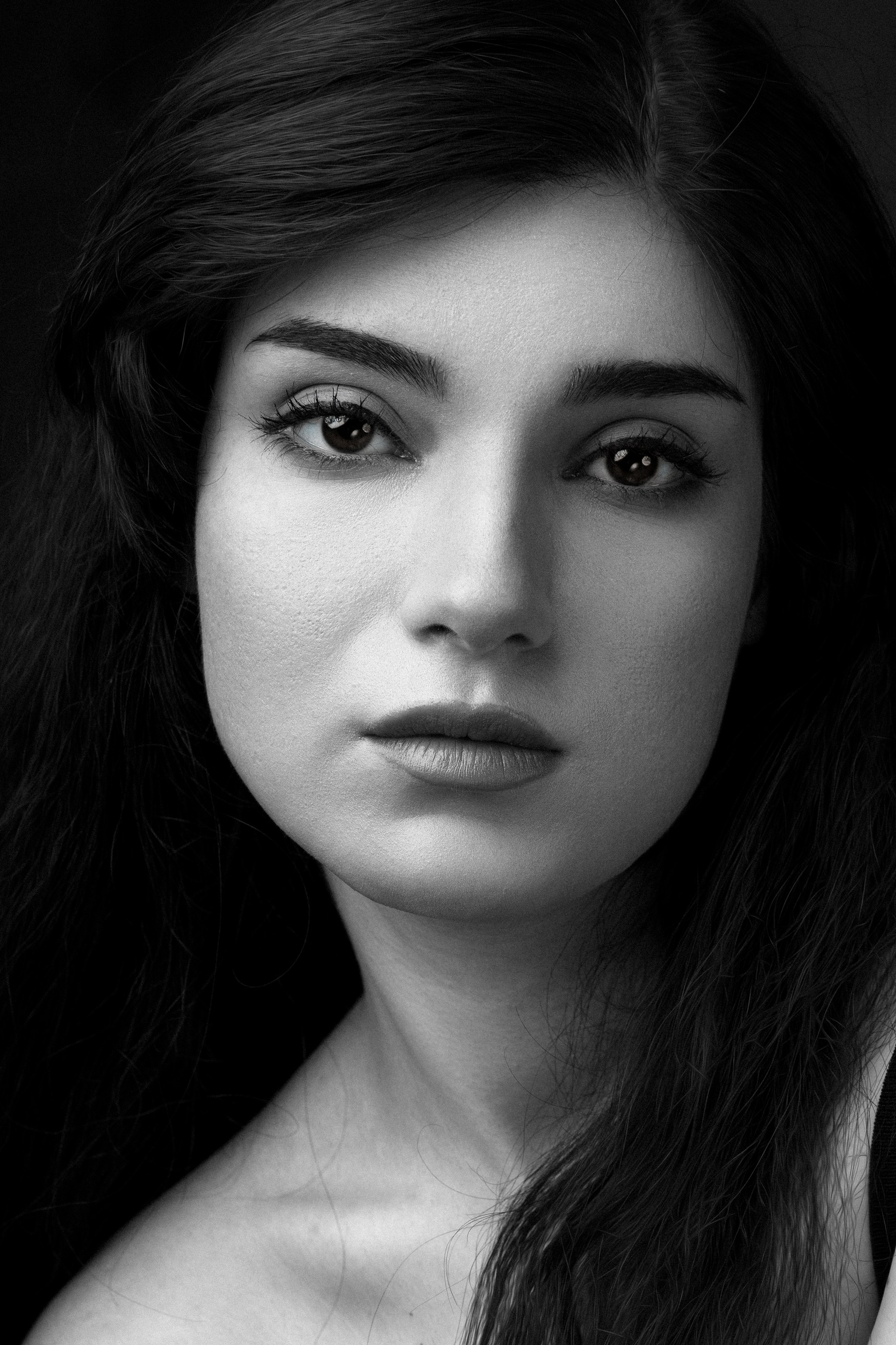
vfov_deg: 17.3
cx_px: 482
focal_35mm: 118
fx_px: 4405
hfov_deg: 11.6
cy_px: 778
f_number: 8
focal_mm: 85
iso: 50
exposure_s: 1/160
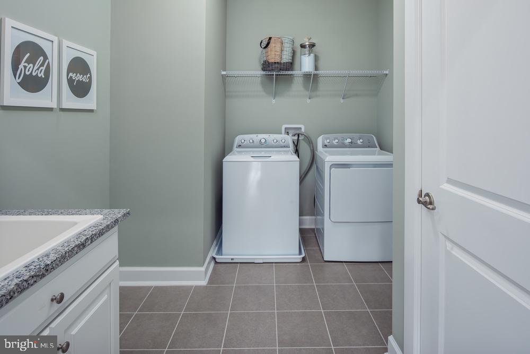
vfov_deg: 64.6
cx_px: 265
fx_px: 280
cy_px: 177
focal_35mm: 19
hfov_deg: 86.9
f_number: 9
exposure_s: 1/250
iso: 320
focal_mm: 19
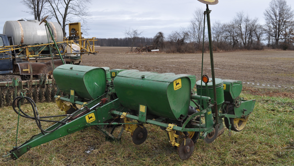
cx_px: 147
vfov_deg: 29.0
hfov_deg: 49.4
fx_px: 320
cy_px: 94
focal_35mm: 41
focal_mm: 26
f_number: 7.1
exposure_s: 1/200
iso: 200
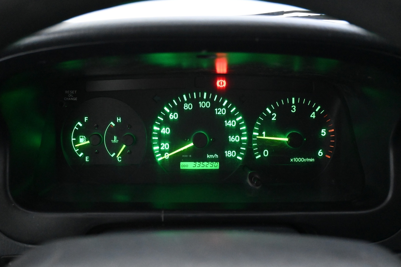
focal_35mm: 33
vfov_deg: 40.0
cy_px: 134
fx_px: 368
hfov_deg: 57.2
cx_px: 200
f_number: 4
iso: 7200
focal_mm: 22
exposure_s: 1/40
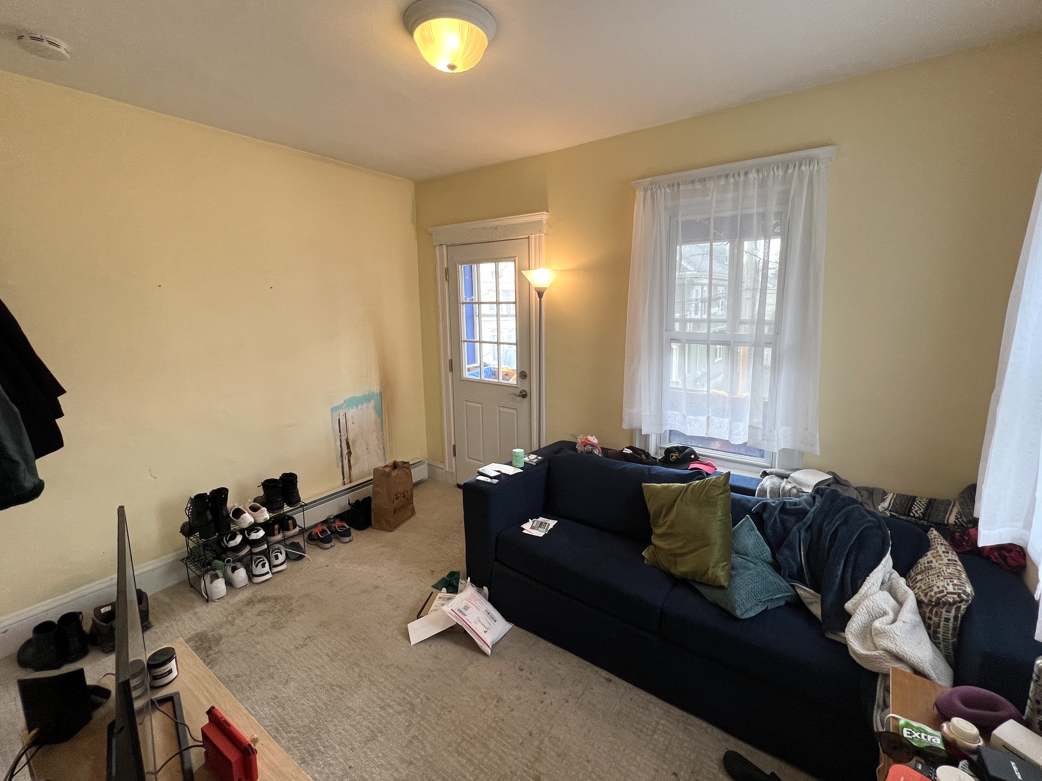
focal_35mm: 14
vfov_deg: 85.6
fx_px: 421
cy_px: 372
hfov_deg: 102.0
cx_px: 532
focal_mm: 1.57
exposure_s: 1/120
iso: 80
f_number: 1.8
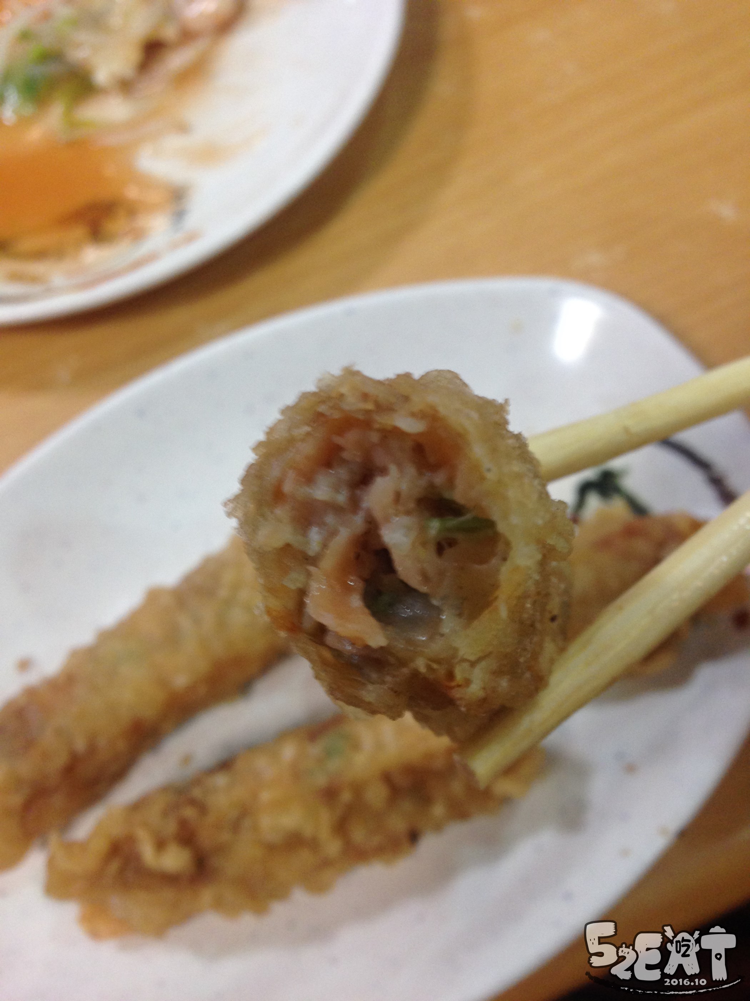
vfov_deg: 55.4
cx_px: 375
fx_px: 953
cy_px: 500
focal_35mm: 33
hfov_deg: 42.9
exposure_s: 1/20
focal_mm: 4.12
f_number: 2.4
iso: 125
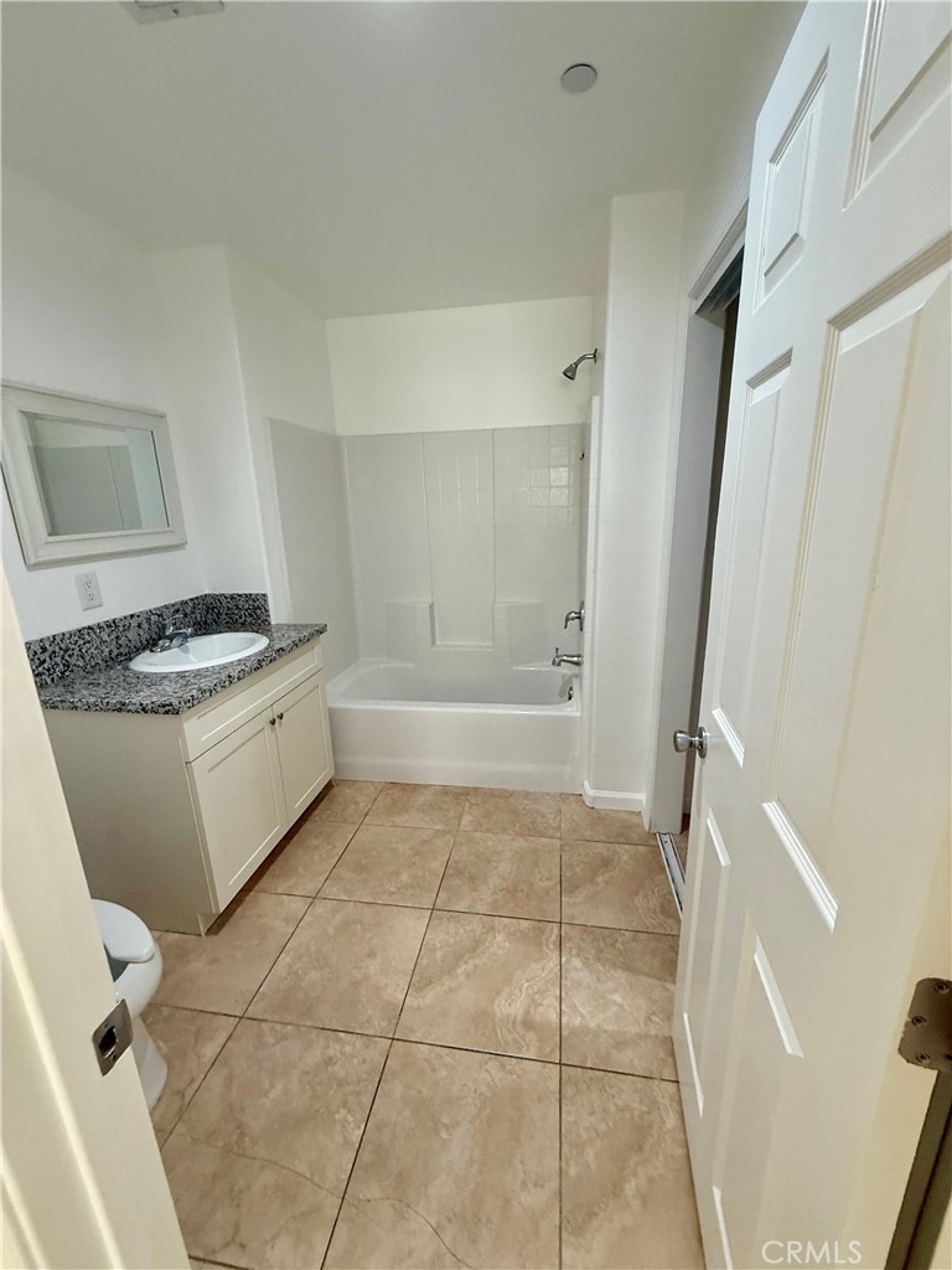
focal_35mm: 14
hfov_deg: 85.7
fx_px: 513
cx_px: 476
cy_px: 635
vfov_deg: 102.1
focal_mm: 2.22
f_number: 2.2
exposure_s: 1/120
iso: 320
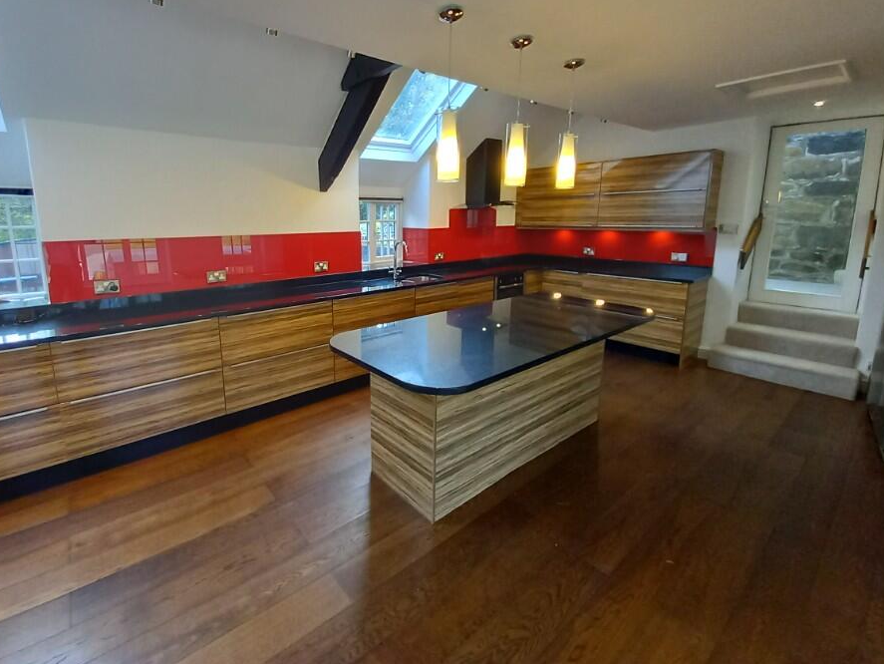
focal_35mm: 15
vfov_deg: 81.3
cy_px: 283
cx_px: 387
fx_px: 383
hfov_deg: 97.6
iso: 160
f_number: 2.2
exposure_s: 1/50
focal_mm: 1.13
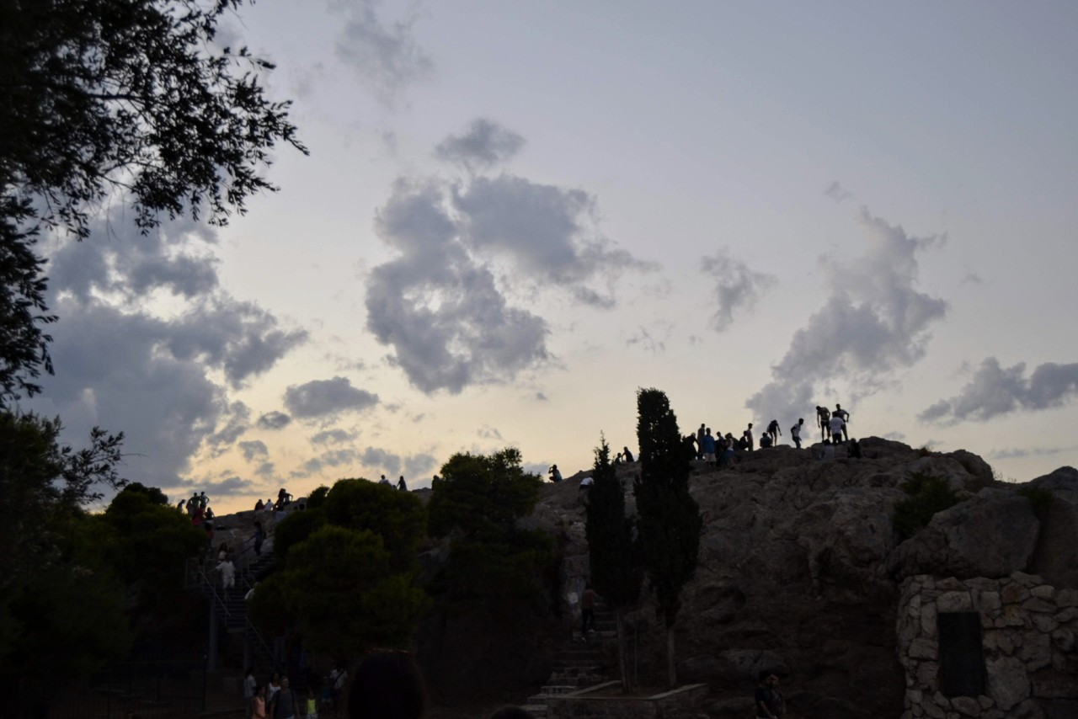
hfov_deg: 49.5
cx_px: 539
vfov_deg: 34.2
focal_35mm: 39
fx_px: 1168
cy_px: 360
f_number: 4
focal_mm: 26
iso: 450
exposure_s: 1/60
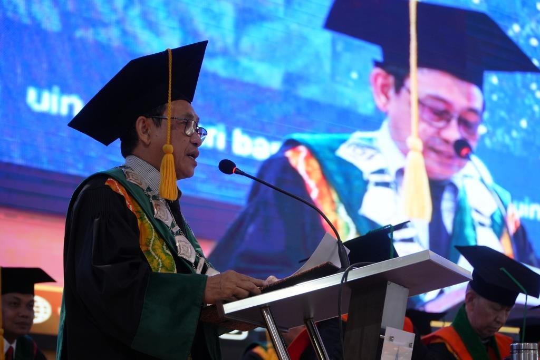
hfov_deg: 18.4
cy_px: 180
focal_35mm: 111
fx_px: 1665
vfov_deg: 12.3
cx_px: 270
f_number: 4
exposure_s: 1/160
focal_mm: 74
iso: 1000
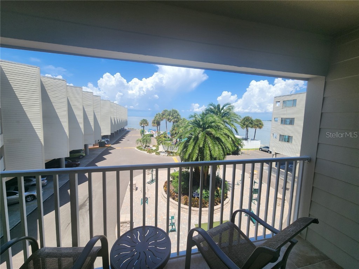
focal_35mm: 13
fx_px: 135
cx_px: 180
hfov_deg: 106.2
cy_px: 134
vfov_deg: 89.9
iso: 50
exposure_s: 1/1732
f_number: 2.2
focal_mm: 2.2
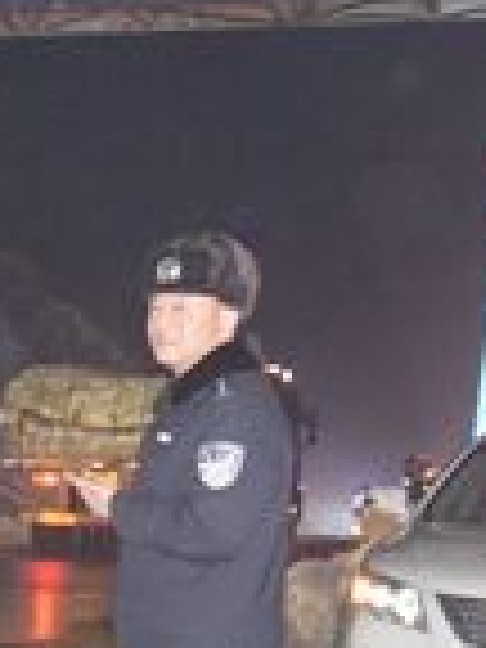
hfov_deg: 10.3
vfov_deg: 15.3
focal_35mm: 129
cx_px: -590
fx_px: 2415
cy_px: 308
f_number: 9
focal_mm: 35
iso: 12800
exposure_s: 1/60
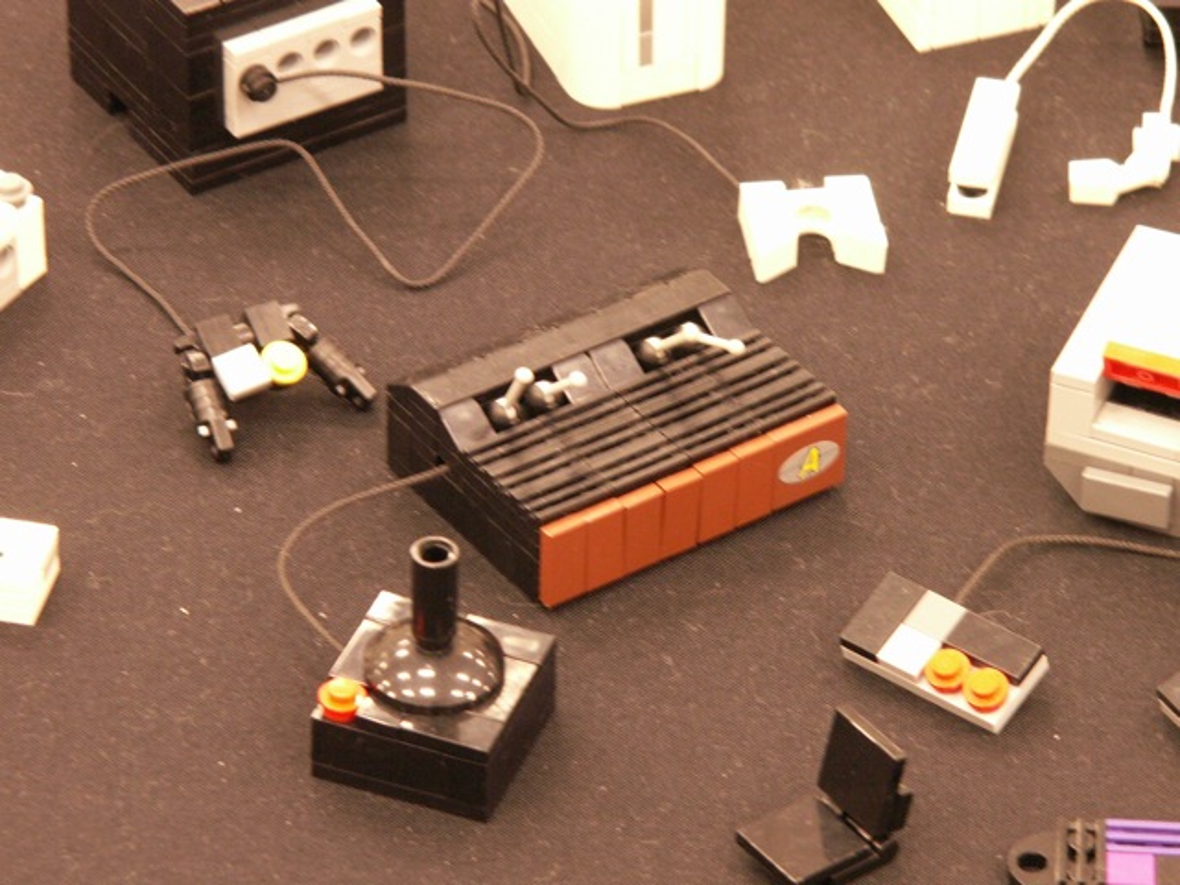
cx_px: 590
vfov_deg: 8.4
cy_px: 442
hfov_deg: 11.2
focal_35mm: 176
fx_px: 6000
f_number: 4
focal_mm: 28.74
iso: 160
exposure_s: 1/3
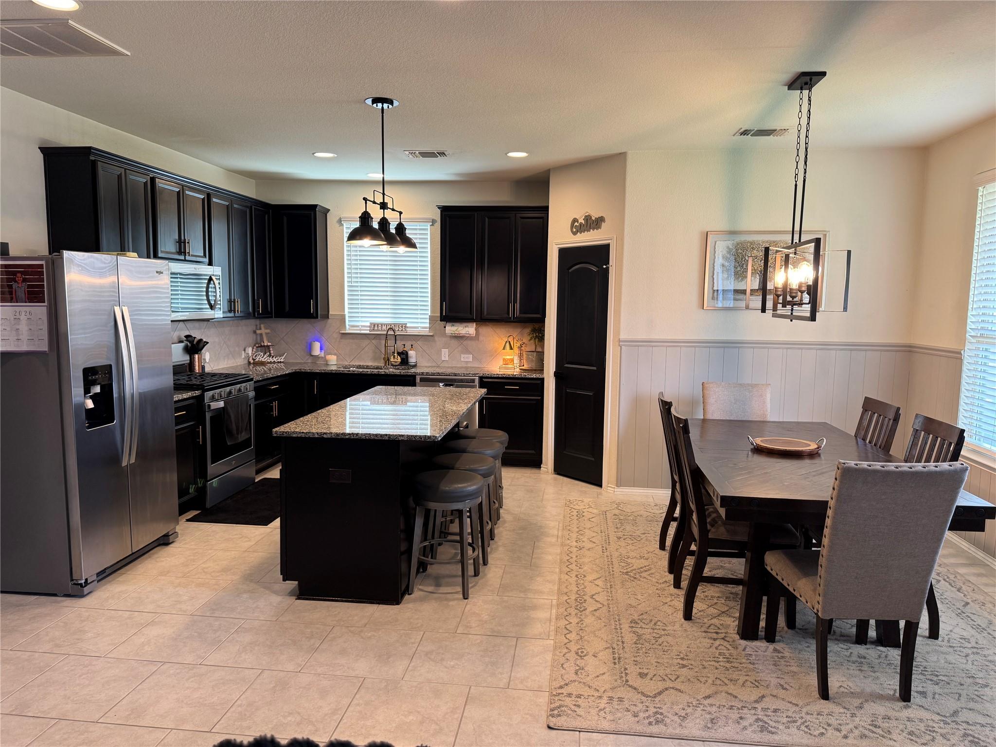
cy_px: 374
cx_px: 498
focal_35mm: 24
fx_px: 691
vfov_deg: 56.8
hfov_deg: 71.6
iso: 160
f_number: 1.78
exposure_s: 1/60
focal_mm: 6.76
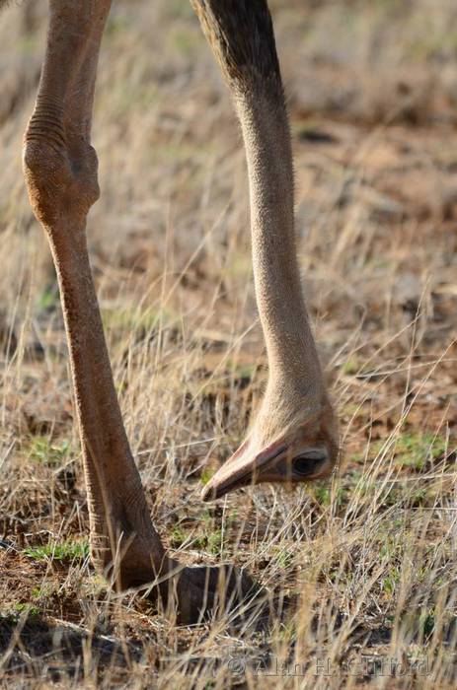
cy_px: 345
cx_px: 228
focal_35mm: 600
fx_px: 11487
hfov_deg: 2.3
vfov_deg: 3.4
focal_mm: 400
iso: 200
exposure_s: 1/500
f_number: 5.6
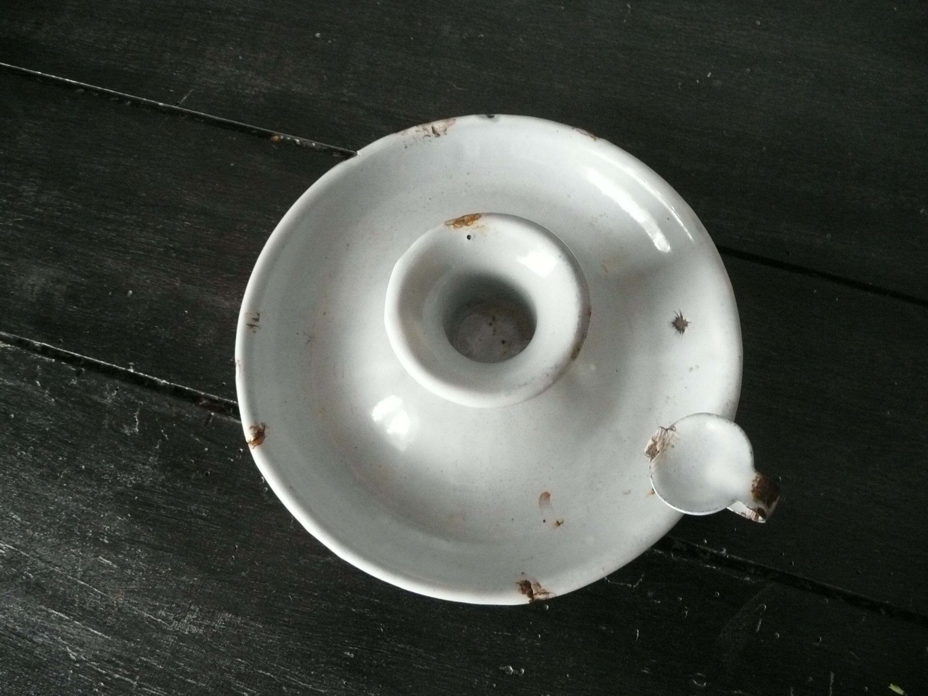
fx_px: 751
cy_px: 348
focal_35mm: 28
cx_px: 464
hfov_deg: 63.4
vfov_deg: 49.7
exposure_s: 1/15
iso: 400
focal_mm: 4.6
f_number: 3.3
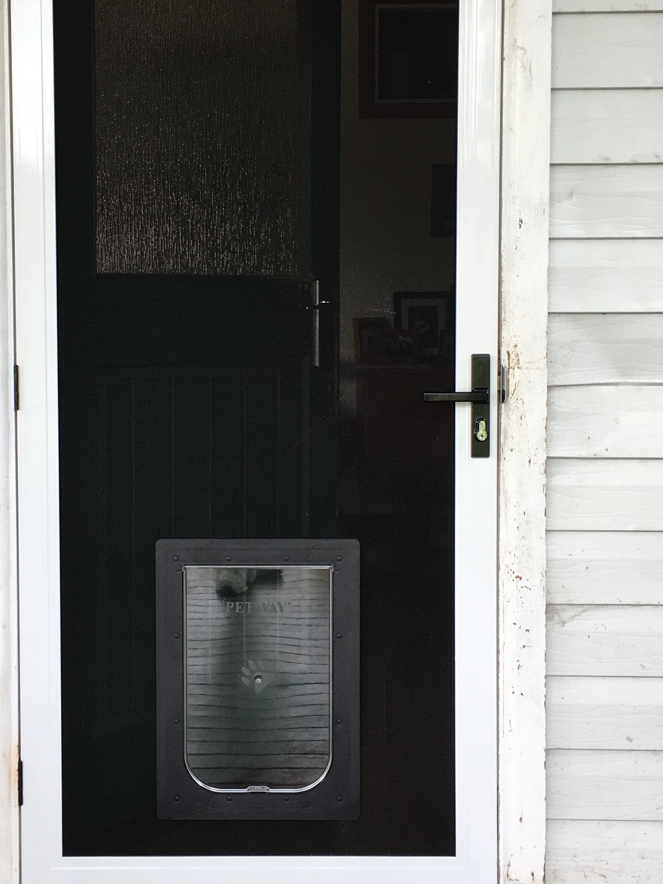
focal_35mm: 50
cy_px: 359
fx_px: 1277
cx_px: 248
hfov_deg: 29.0
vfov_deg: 38.1
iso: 25
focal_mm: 4.15
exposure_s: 1/100
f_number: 2.2
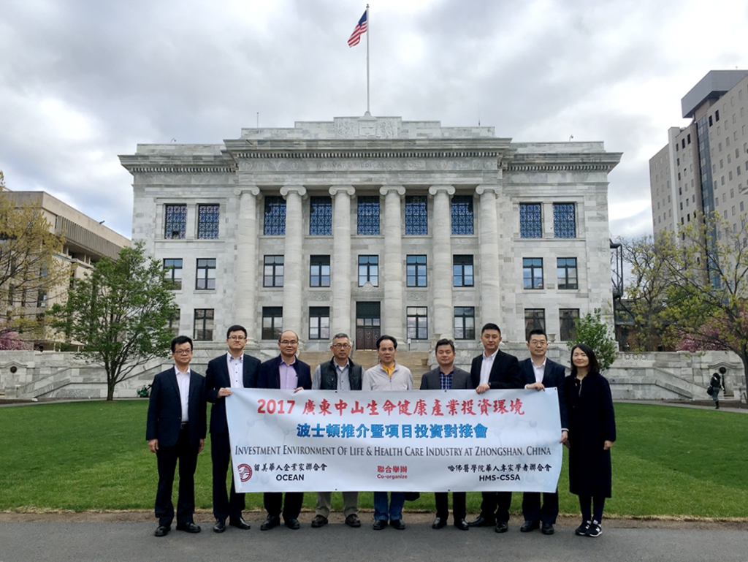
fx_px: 627
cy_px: 281
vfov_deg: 48.3
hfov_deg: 61.6
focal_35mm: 29
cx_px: 374
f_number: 2.2
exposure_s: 1/962
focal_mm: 4.15
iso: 25
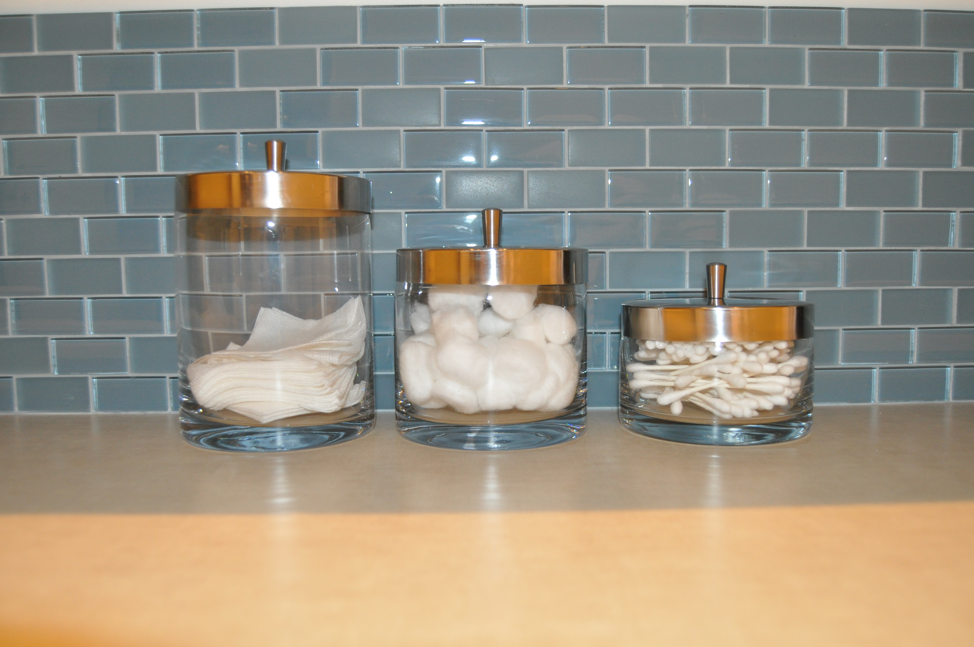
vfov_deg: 43.5
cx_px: 487
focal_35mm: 30
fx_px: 811
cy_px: 324
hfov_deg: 62.0
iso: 800
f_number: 3.5
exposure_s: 1/60
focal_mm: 20
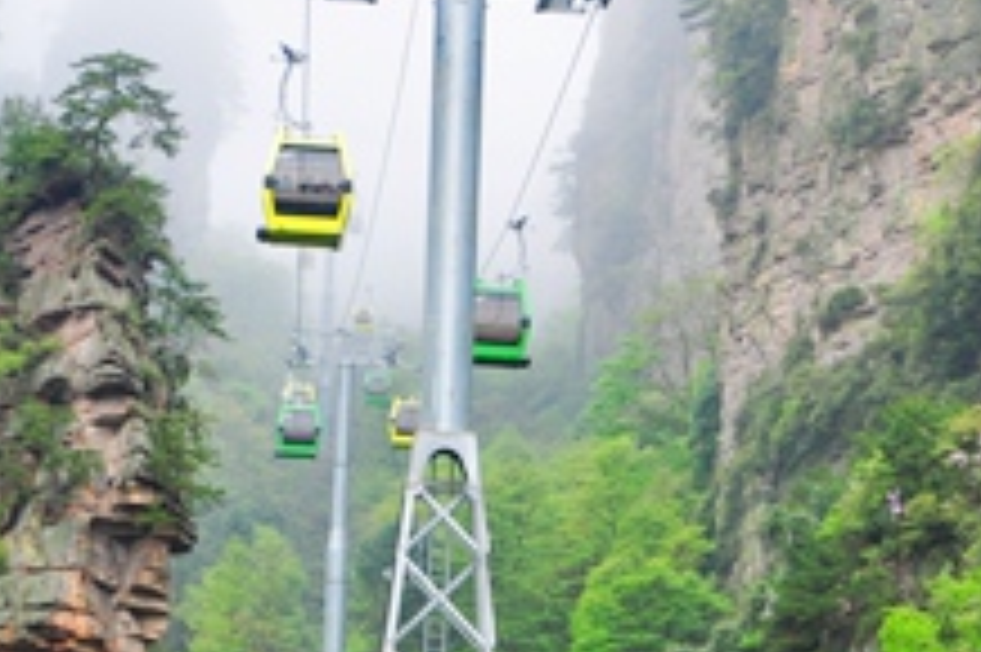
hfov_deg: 11.9
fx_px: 4711
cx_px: 706
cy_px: 348
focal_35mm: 173
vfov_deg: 7.9
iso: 200
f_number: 6.3
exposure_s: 1/160
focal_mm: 42
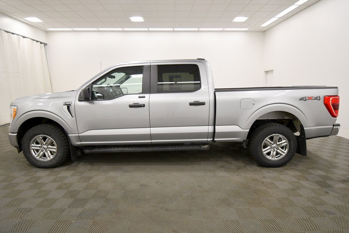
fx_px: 184
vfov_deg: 64.6
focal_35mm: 19
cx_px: 174
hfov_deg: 86.9
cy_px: 116
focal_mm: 13
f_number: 4.8
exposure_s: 1/200
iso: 800
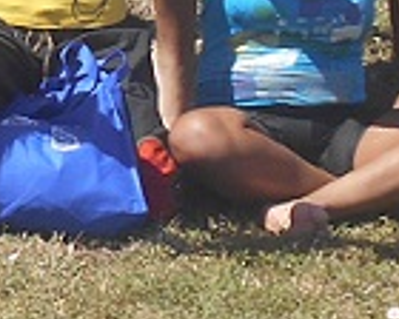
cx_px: -618
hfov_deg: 7.4
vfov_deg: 6.3
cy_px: -164
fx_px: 2846
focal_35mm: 241
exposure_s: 1/640
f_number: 3.7
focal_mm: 6.3
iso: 80
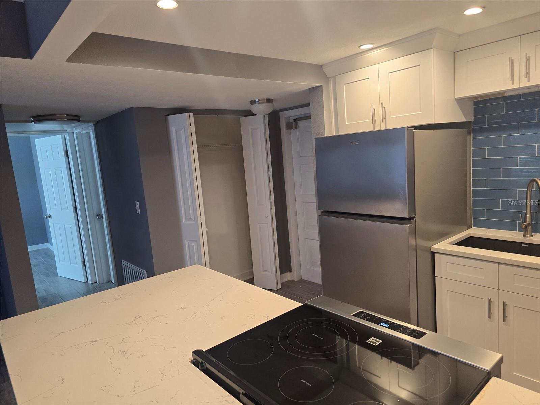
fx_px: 359
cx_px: 270
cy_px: 202
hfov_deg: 73.9
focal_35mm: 23
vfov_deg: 58.9
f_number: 1.7
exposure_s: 1/120
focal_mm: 6.3
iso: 200
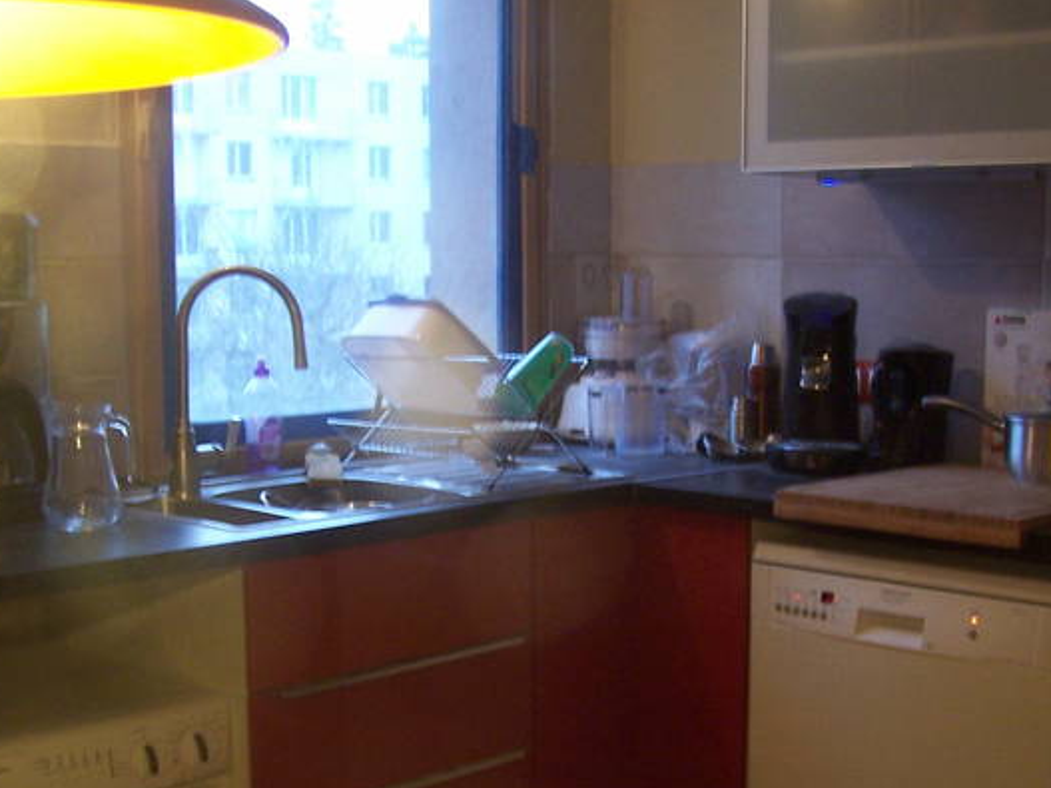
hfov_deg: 33.8
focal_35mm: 57
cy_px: 523
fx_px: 1730
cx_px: 566
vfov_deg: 25.5
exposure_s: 1/8
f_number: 2.8
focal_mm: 6.3
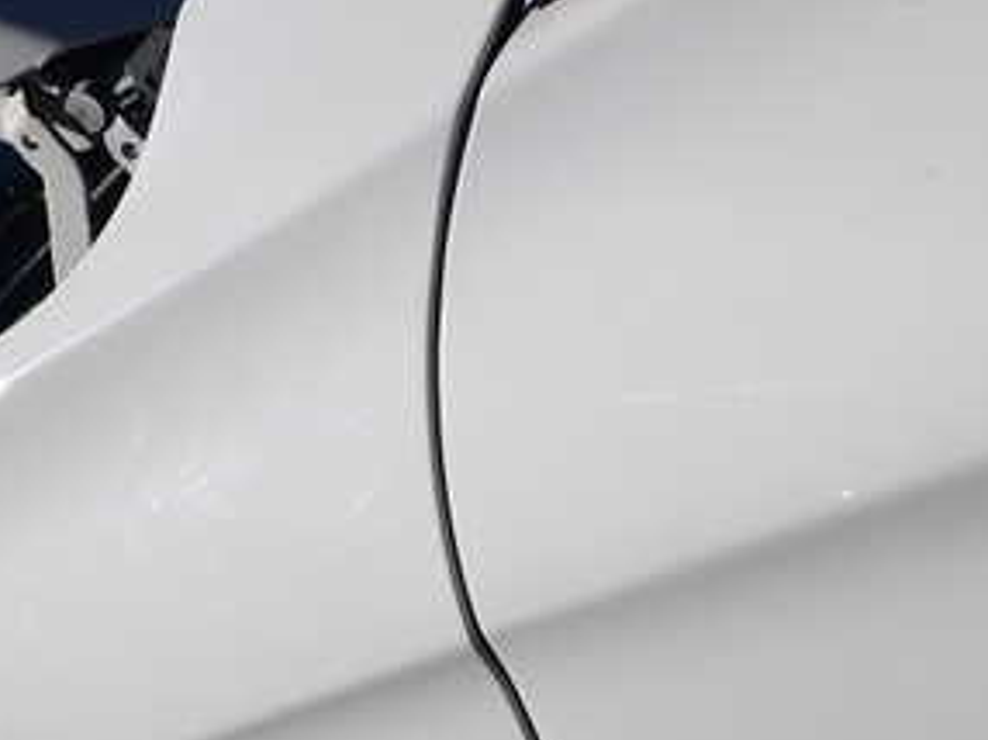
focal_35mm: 63
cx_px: 249
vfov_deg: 22.5
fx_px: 1797
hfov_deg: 30.2
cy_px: 716
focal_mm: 5.4
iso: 100
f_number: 9
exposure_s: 1/320
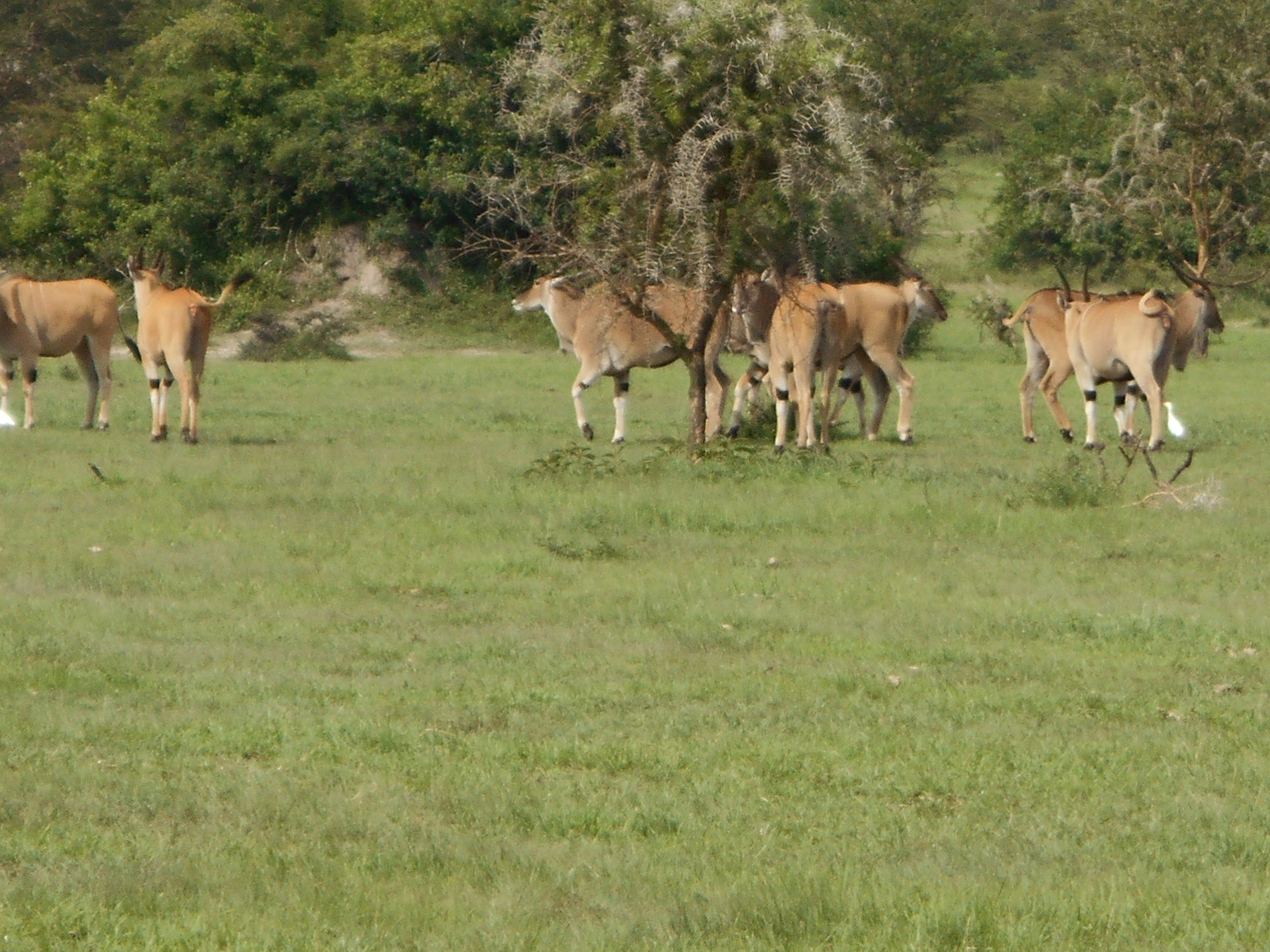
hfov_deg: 6.8
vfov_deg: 5.1
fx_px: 10675
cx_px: 720
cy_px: 30
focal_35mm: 291
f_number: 6.5
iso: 80
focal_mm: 23
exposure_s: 1/200
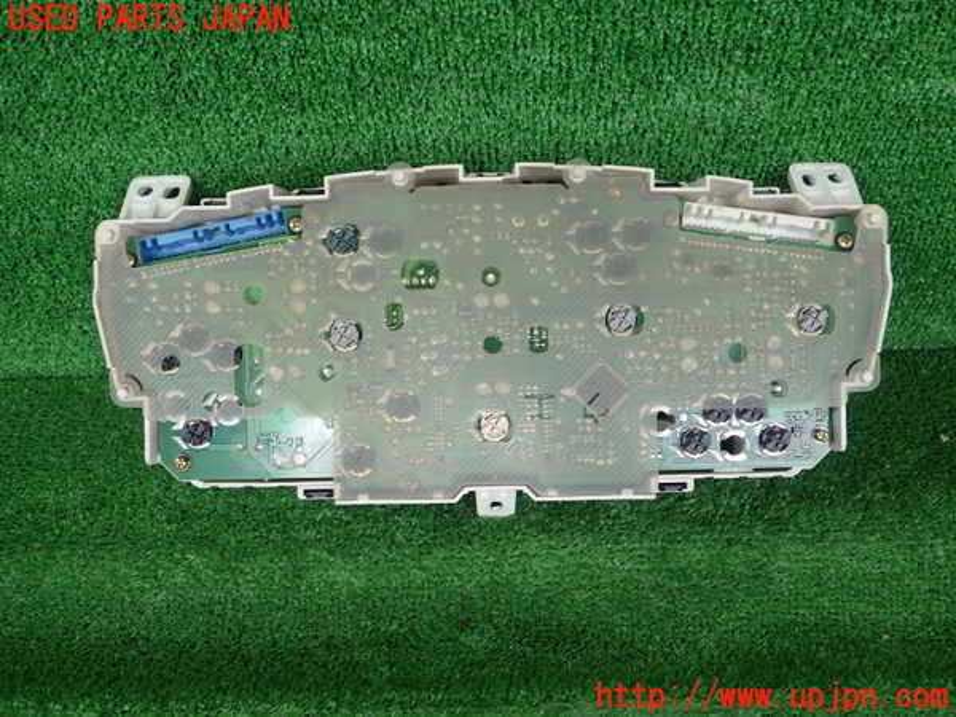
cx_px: 478
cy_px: 358
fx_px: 829
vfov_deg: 46.8
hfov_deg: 60.0
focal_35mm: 30
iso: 160
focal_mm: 5.5
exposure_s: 1/125
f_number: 2.3
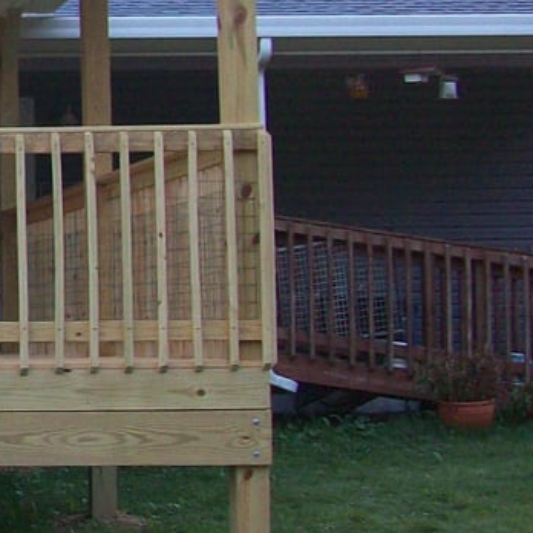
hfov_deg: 13.5
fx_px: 2003
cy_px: 141
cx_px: -445
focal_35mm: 115
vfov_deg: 15.1
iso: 111
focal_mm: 5.7
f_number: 2.8
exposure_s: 1/60
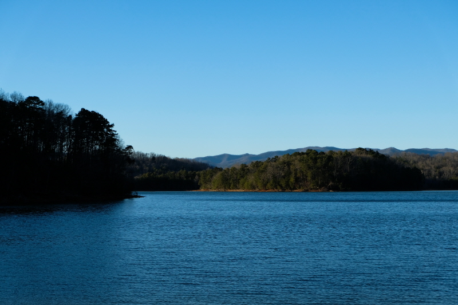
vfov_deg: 18.2
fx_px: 954
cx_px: 229
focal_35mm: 75
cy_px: 152
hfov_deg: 27.0
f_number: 5.6
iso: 200
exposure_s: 1/480
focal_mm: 50
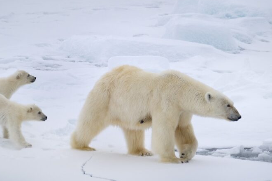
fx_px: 7028
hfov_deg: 2.2
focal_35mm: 930
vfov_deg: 1.5
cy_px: 69
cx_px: 119
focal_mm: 400
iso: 400
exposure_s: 1/1600
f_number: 5.6
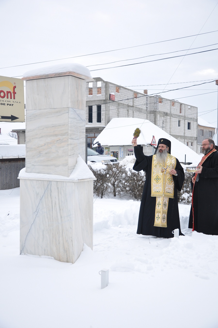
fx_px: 355
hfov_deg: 34.1
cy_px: 164
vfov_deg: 49.6
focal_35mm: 39
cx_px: 109
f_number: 11
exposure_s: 1/500
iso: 500
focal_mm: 26
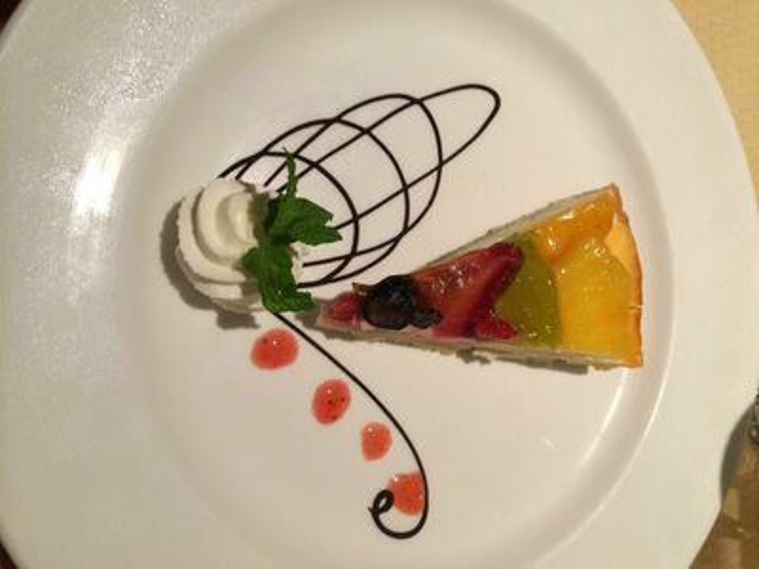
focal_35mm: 30
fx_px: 658
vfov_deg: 46.8
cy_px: 284
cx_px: 380
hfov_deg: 60.0
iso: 200
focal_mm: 4.12
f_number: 2.2
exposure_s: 1/30
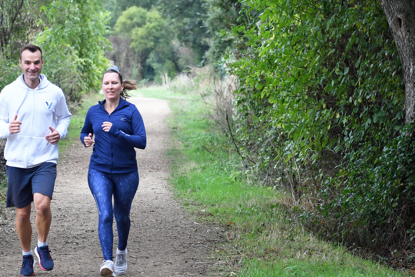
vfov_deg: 6.9
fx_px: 2282
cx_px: 125
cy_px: 191
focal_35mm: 198
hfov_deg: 10.4
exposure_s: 1/400
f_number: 2.8
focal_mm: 70
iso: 500
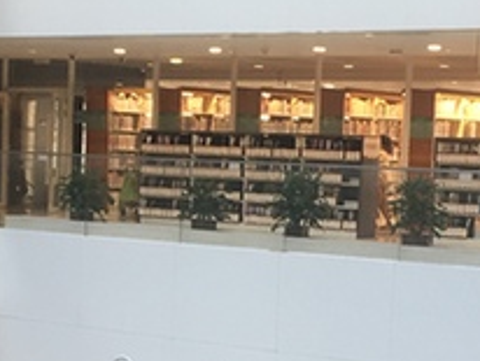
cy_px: 298
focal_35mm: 104
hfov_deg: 18.8
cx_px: 184
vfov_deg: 14.2
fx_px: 1444
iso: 100
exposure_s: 1/33
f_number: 2.2
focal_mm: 4.15
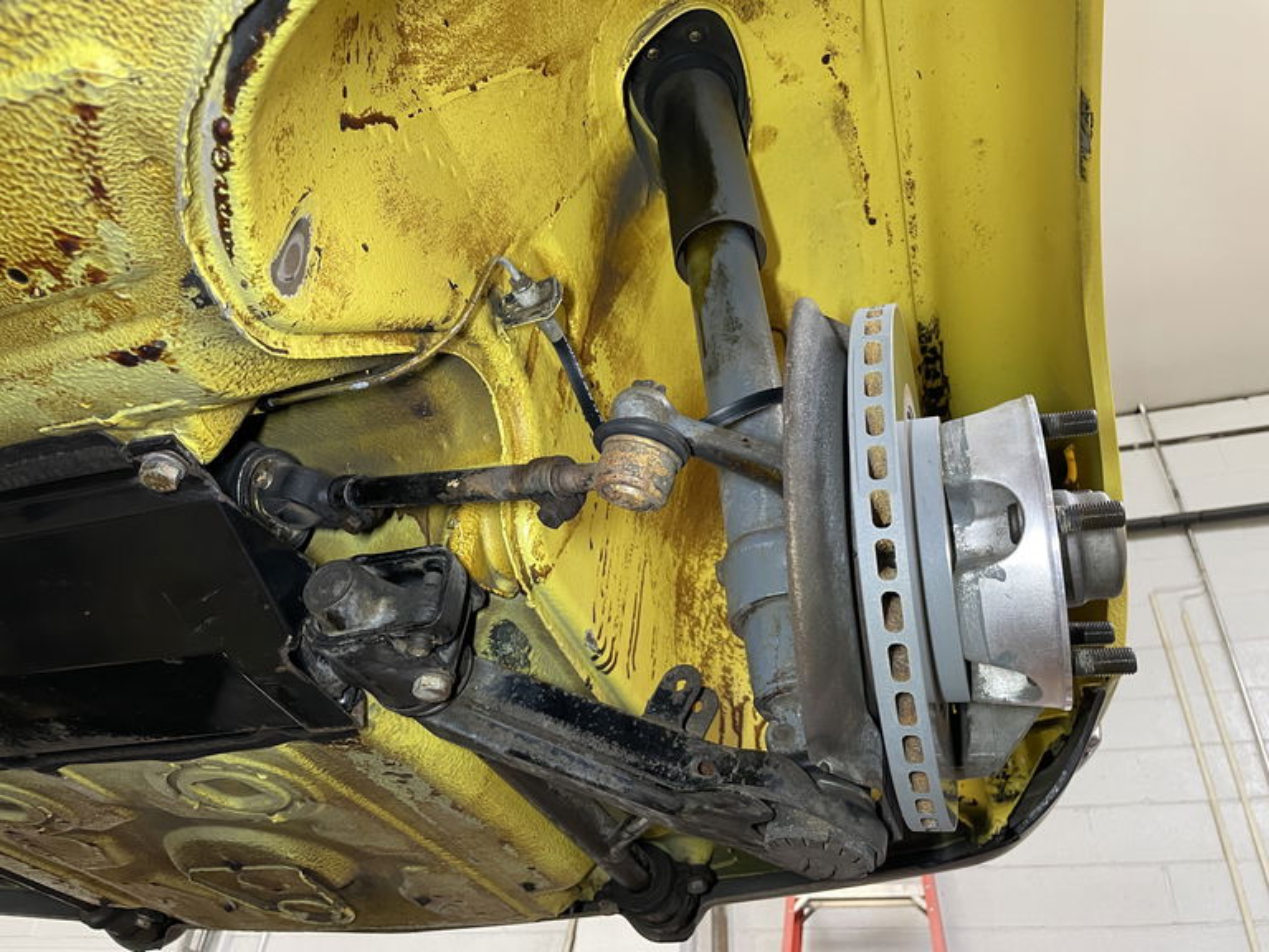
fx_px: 953
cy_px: 476
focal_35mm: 26
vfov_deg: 53.1
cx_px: 634
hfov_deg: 67.3
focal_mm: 4.2
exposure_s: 1/60
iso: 320
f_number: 1.6
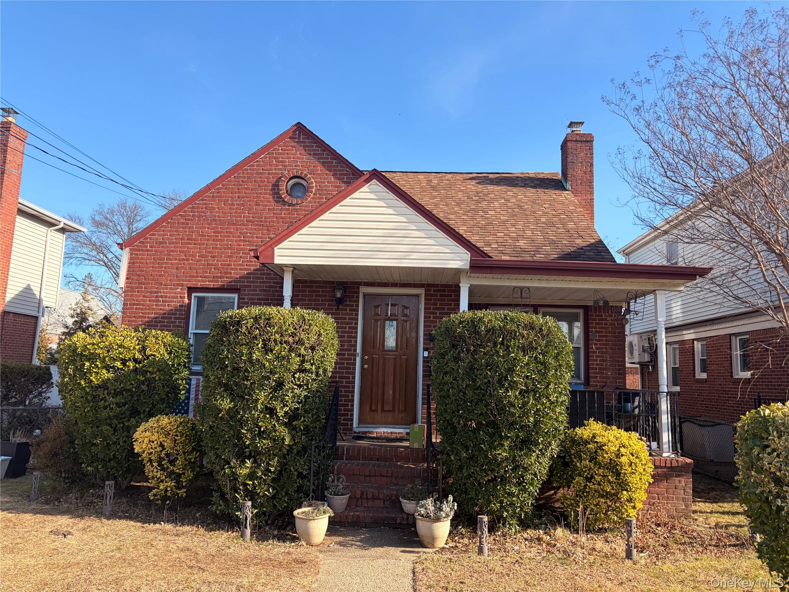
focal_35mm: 26
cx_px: 394
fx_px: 593
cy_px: 296
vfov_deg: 53.1
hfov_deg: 67.3
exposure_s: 1/1196
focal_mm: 5.96
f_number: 1.6
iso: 50
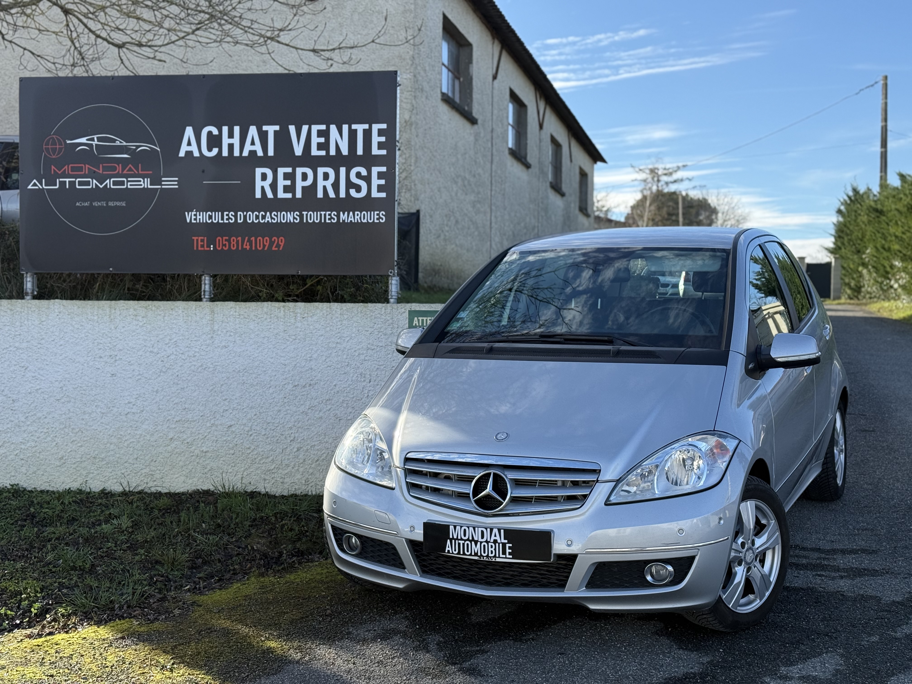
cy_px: 342
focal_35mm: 48
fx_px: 1265
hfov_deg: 39.7
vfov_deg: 30.3
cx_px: 456
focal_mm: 6.76
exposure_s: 1/2208
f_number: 1.78
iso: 100
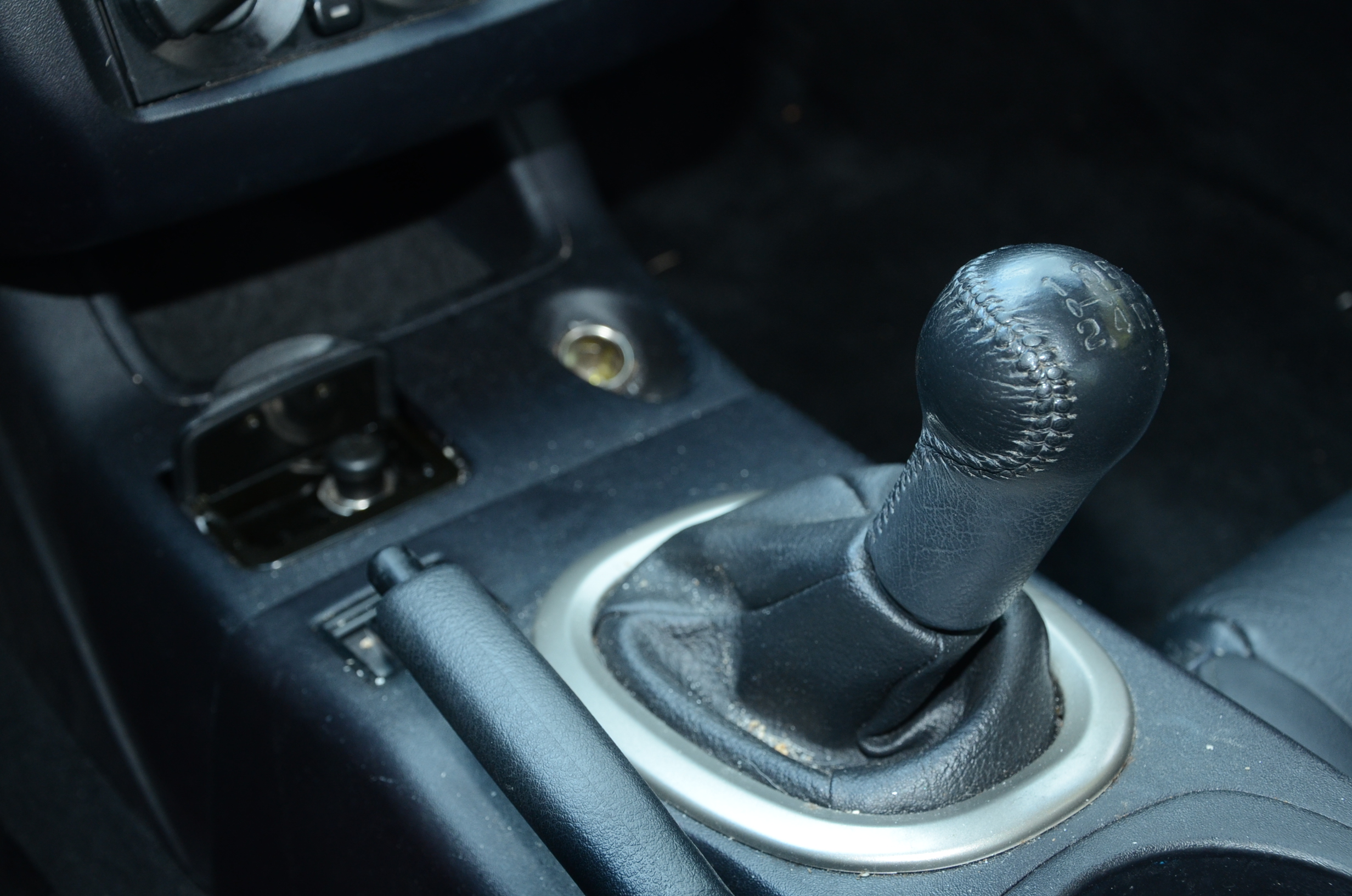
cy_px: 448
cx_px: 676
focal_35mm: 57
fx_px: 2136
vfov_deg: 23.7
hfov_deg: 35.1
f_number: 5.6
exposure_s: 1/125
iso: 640
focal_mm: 38
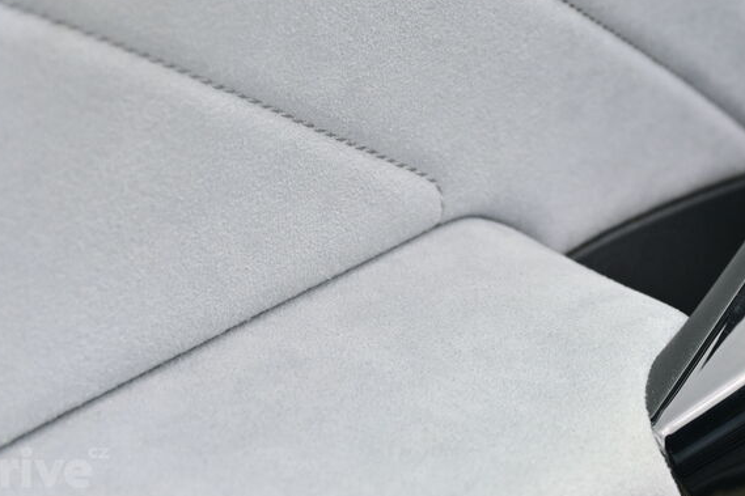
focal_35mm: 114
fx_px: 2355
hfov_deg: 17.9
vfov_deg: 12.0
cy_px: 86
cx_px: 568
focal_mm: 45
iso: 200
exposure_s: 1/160
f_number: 6
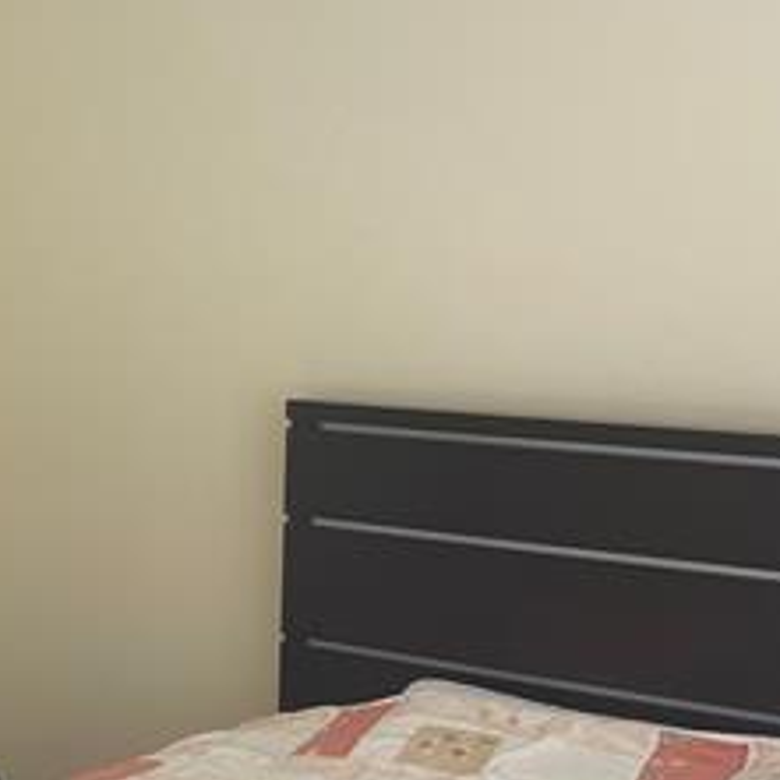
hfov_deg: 19.4
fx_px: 2039
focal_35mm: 80
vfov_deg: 21.6
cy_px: 346
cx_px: -325
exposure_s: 1/120
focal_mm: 5.1
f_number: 1.6
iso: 80
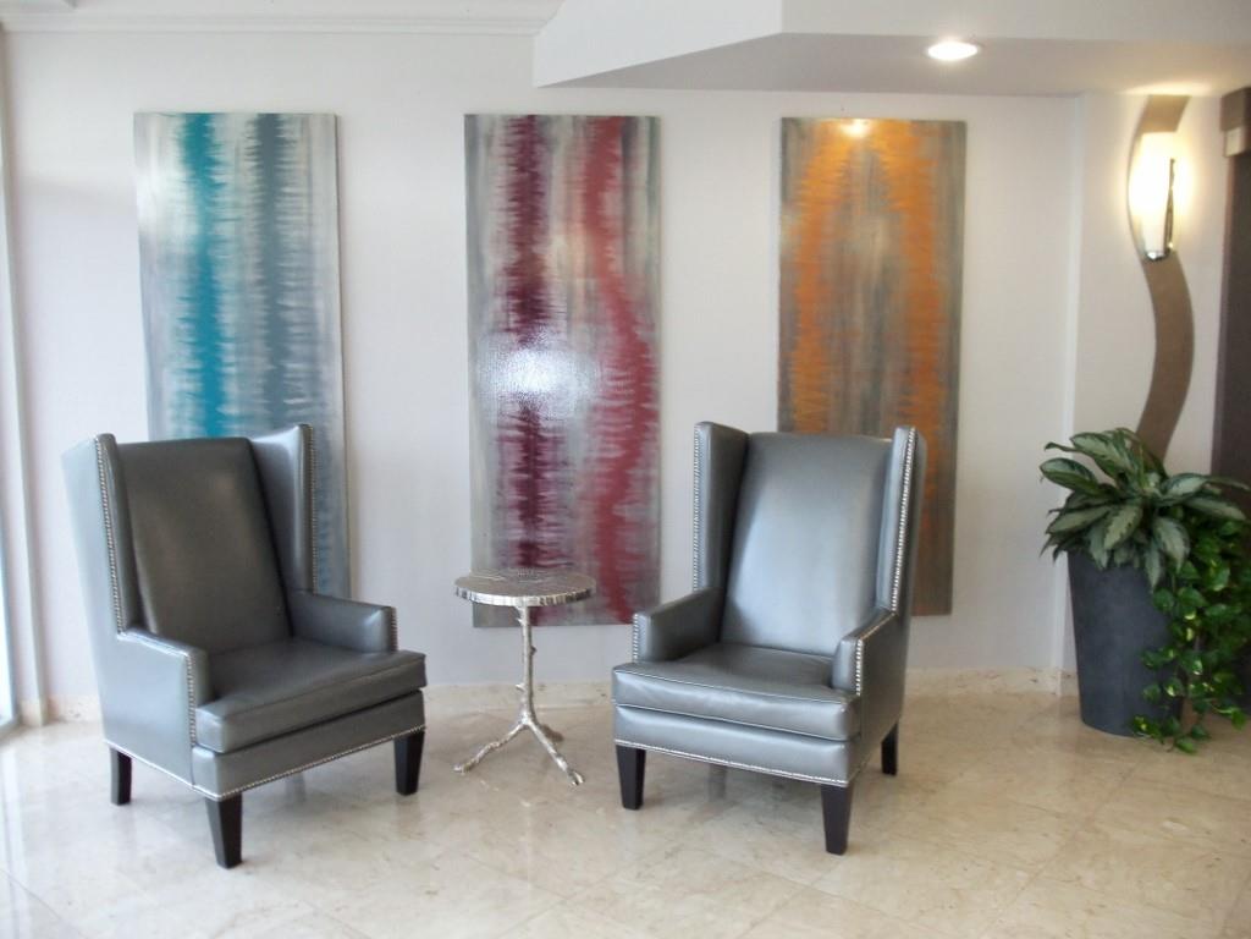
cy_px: 470
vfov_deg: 48.2
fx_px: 1048
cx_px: 626
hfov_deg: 61.7
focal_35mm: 29
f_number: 3.4
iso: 125
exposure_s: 1/30
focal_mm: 5.2
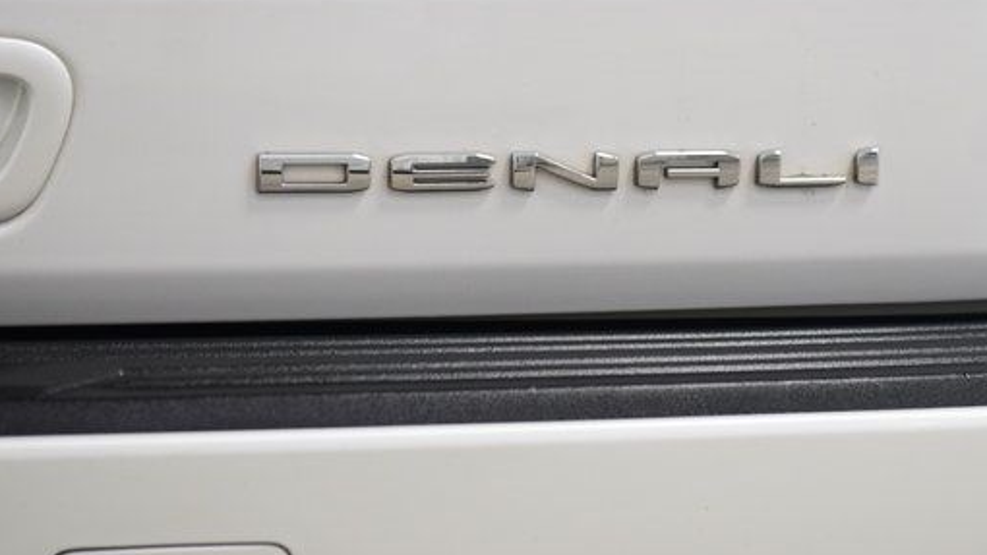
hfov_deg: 15.5
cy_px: 183
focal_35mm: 138
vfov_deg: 8.8
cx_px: 600
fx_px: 3612
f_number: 3.5
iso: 1600
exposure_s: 1/125
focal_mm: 70
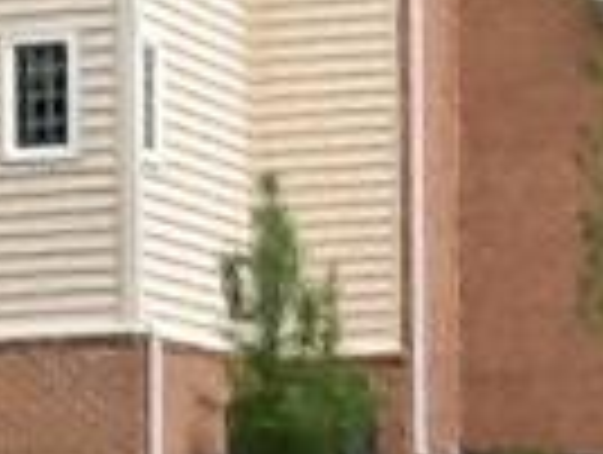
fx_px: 5497
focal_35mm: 315
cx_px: -684
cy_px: 1110
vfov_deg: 4.6
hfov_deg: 6.1
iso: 40
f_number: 2.4
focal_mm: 2.03
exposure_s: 1/622
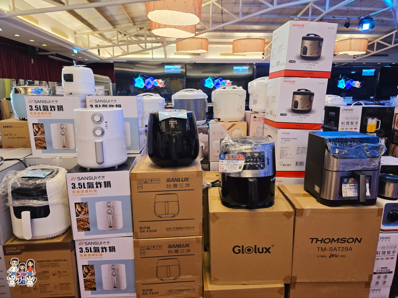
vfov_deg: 58.9
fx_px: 264
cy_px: 149
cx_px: 199
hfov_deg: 73.9
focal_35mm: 23
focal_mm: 6.3
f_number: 1.7
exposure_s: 1/120
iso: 250
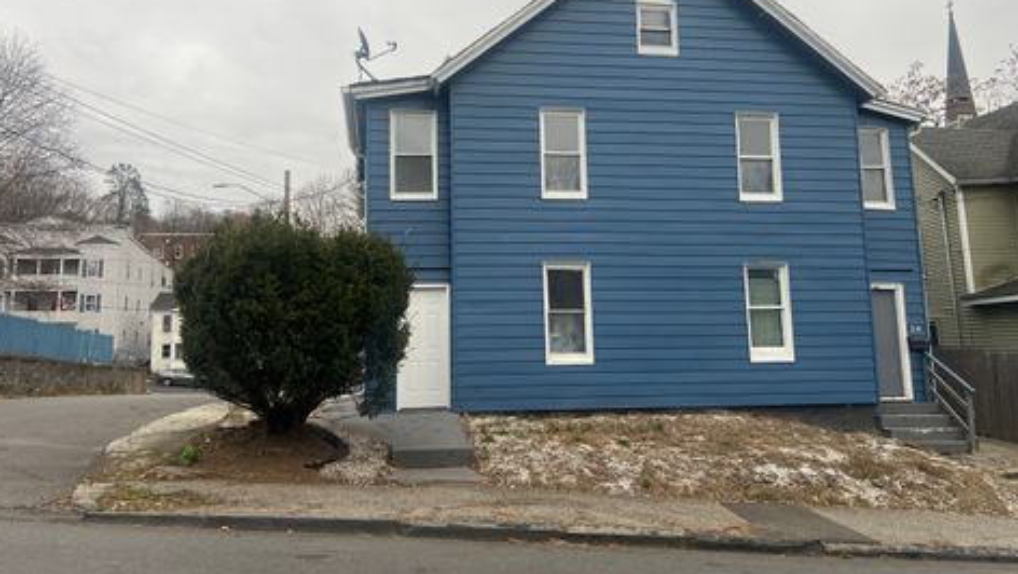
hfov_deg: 64.3
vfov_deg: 38.8
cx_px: 513
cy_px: 221
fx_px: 810
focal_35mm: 30
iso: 40
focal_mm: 5.7
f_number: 1.5
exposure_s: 1/218
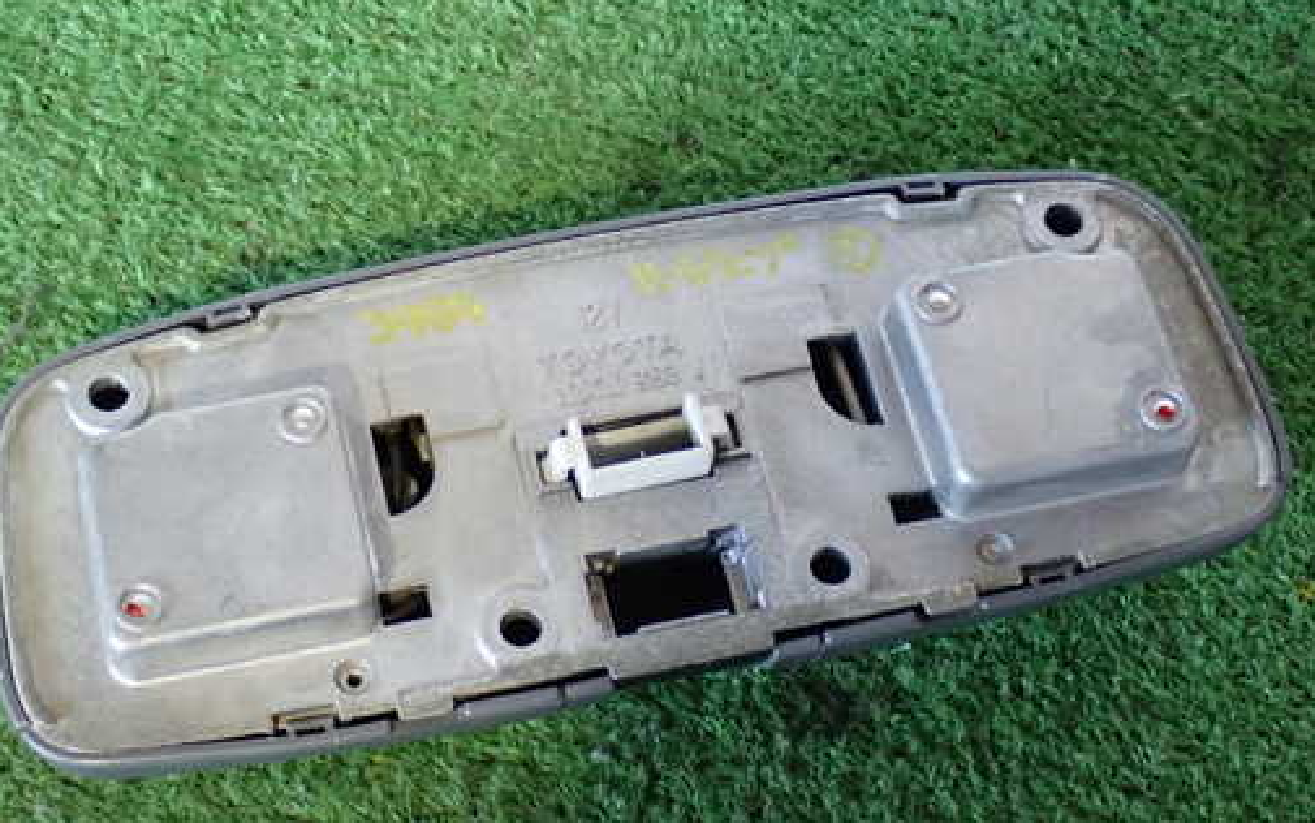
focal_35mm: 68
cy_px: 495
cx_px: 568
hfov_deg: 30.2
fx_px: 2438
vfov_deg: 19.1
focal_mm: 9.65
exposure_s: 1/40
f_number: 3.3
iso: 800
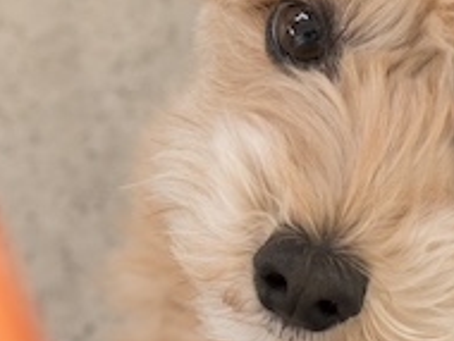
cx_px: 122
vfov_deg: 7.9
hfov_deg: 10.4
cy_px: 113
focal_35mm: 189
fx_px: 2482
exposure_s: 1/100
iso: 400
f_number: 4.5
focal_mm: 30
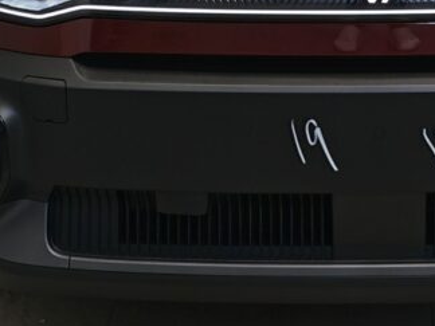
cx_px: 387
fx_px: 1232
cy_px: -99
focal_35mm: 98
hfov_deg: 19.7
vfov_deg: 14.5
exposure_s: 1/120
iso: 64
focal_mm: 5.4
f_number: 1.6
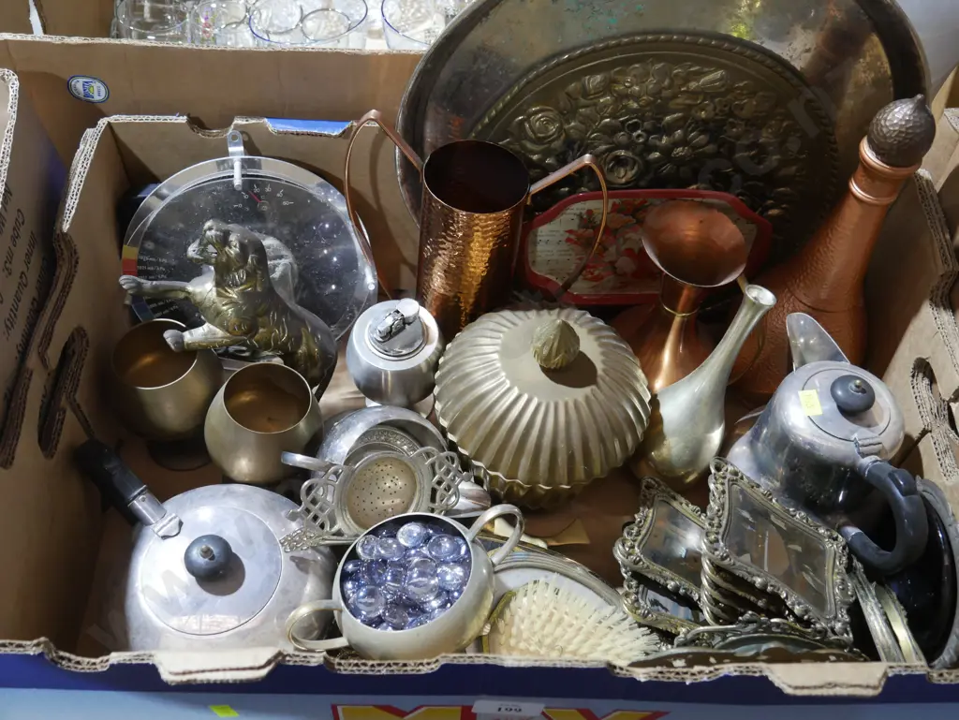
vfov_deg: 39.7
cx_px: 480
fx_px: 998
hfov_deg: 51.3
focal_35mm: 36
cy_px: 360
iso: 1000
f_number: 4
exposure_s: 1/60
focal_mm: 18
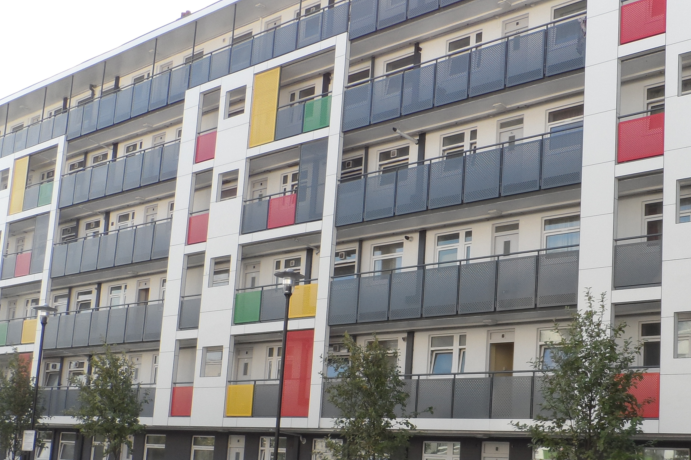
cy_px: 336
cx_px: 430
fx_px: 883
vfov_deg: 28.9
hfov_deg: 42.4
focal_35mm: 46
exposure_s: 1/350
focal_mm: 4.3
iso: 80
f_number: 3.2
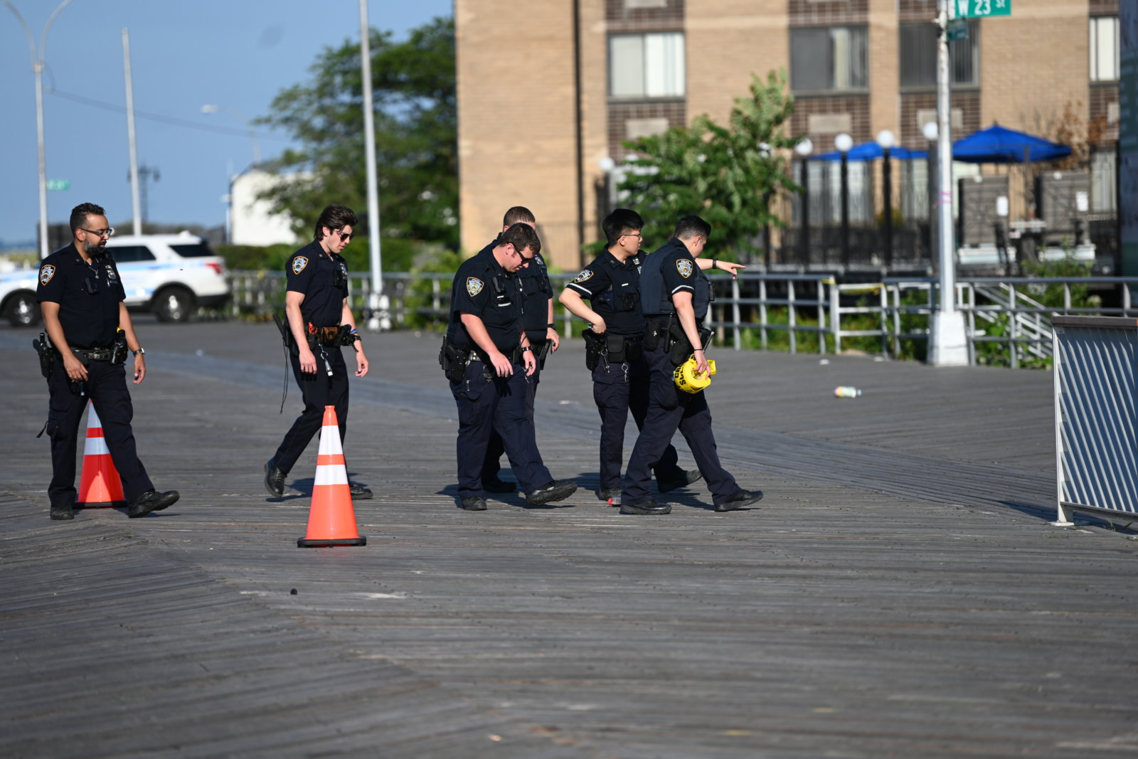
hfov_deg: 12.1
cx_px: 569
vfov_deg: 8.1
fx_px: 5374
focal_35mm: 170
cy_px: 380
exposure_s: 1/2500
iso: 110
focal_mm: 170
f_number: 2.8
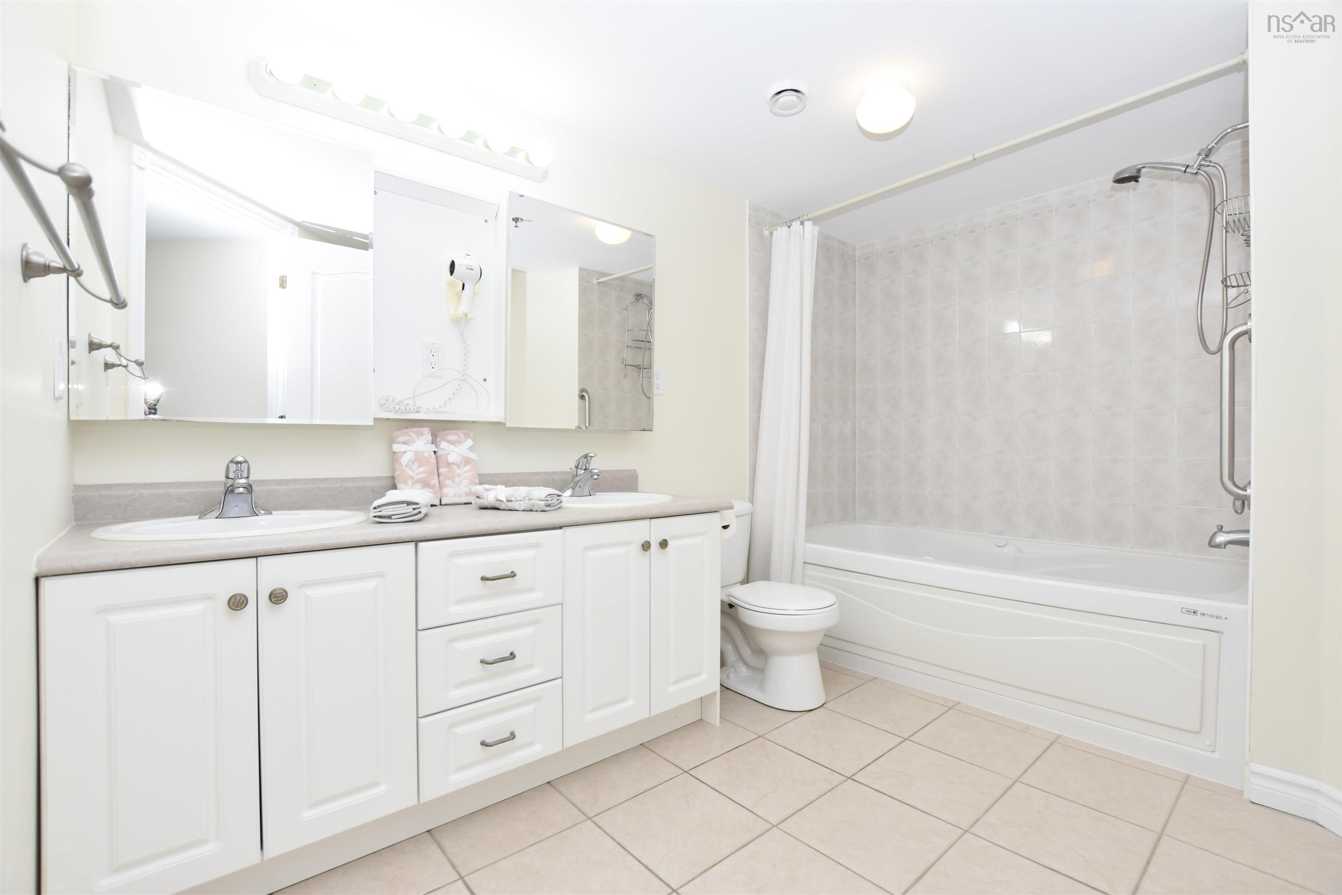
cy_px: 448
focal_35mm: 15
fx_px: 559
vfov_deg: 77.3
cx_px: 671
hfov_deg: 100.4
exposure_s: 1/125
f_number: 5
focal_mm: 10
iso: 400
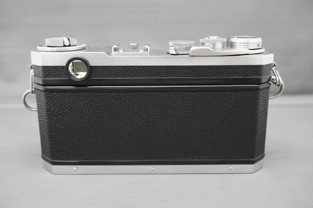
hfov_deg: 49.6
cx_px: 156
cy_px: 104
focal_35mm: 39
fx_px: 339
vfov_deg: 34.2
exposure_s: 1/40
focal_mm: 26
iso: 2500
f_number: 8
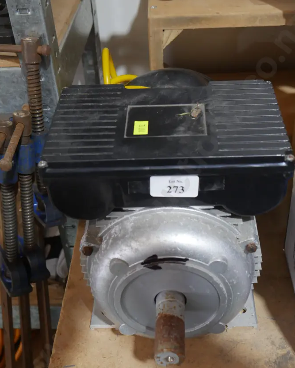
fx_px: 524
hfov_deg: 31.4
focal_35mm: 48
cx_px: 168
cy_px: 198
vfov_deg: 38.7
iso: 800
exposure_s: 1/60
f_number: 4.5
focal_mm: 20
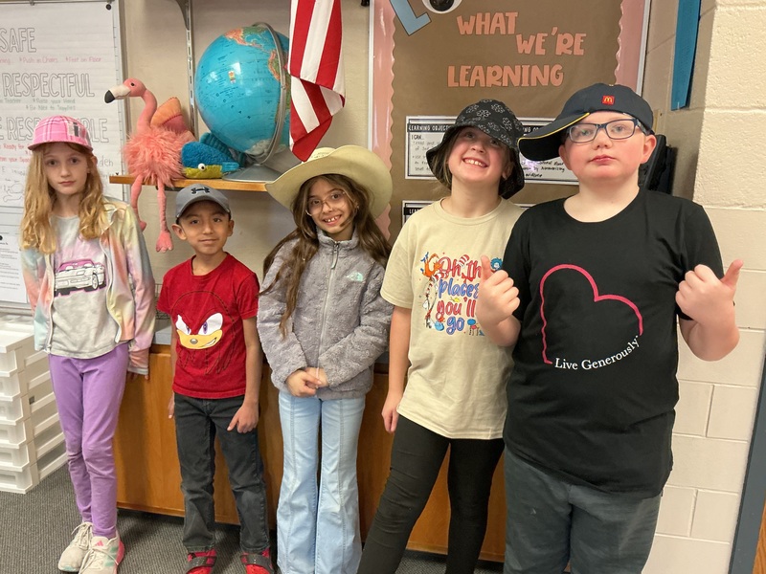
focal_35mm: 29
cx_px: 383
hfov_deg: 61.7
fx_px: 642
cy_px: 287
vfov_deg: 48.2
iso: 250
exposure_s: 1/40
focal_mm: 3
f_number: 1.8
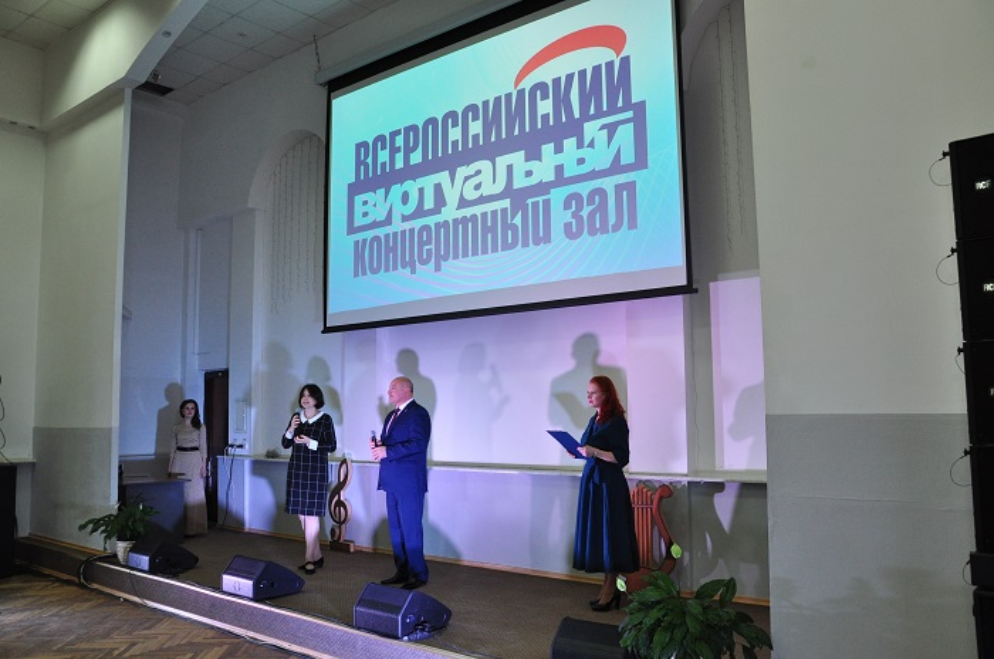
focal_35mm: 27
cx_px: 497
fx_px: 744
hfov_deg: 67.5
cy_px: 330
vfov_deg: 47.8
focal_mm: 18
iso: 800
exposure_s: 1/100
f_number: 5.6
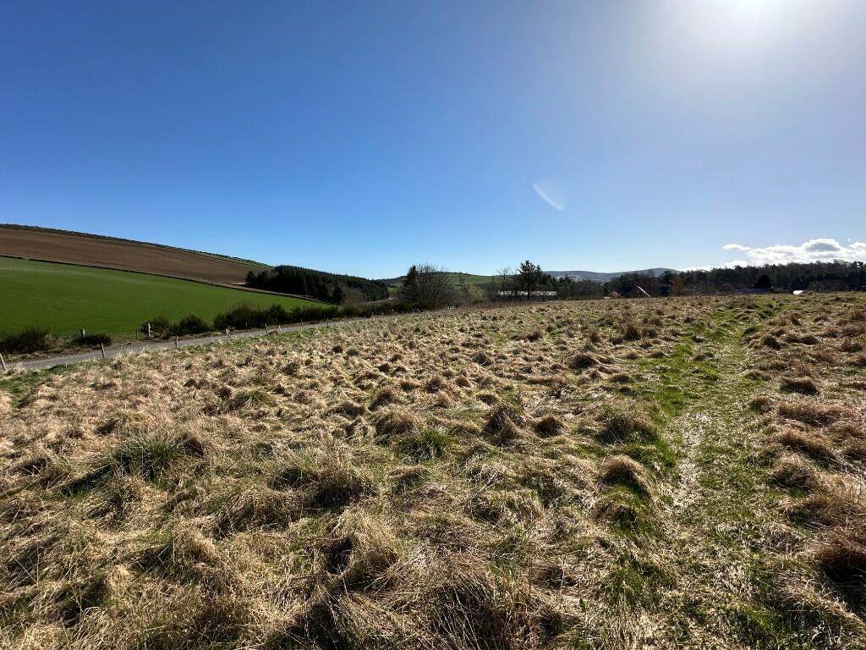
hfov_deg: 102.1
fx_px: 350
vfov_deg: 85.7
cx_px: 433
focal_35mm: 14
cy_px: 325
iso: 50
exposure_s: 1/2747
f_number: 2.2
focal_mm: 2.22
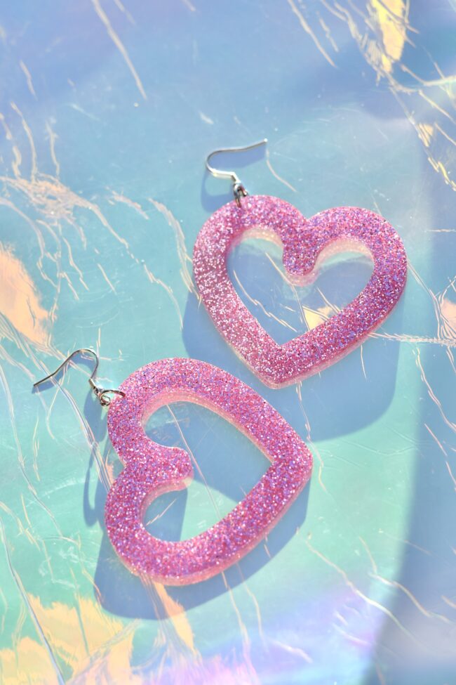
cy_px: 342
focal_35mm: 52
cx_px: 228
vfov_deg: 38.2
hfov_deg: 26.0
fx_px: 988
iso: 160
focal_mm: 35
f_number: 4.5
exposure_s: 1/800
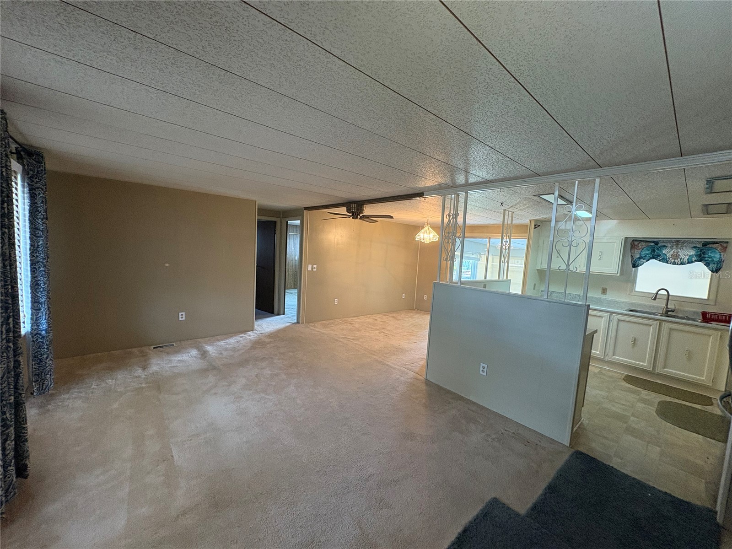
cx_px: 366
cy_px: 274
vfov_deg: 85.7
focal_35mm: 14
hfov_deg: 102.1
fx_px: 296
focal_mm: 2.22
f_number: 2.2
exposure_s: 1/60
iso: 250
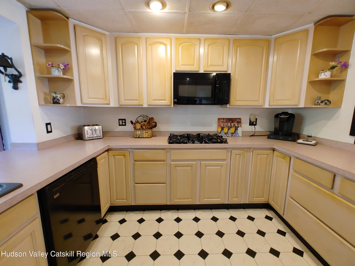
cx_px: 178
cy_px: 133
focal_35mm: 15
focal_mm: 1.78
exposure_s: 1/24
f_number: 1.9
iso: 200
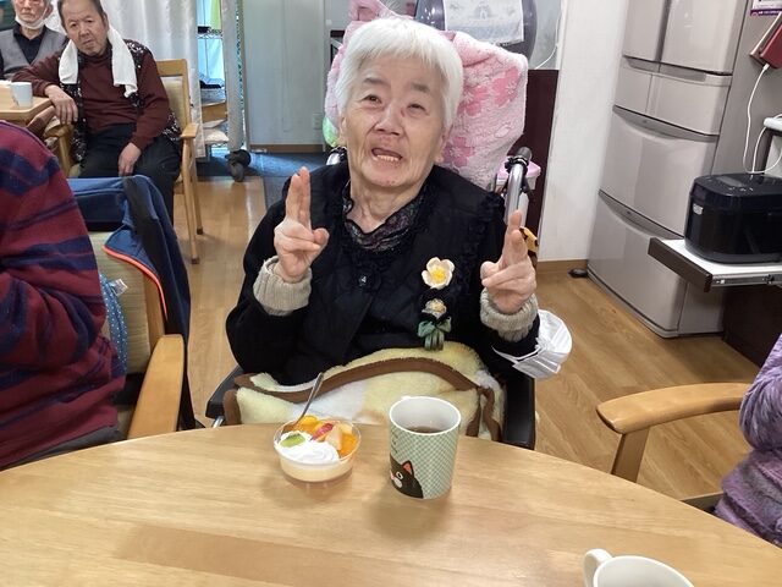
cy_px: 294
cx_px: 391
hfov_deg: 58.4
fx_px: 700
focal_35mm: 31
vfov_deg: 45.4
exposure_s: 1/50
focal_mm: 3.3
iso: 160
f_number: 2.4
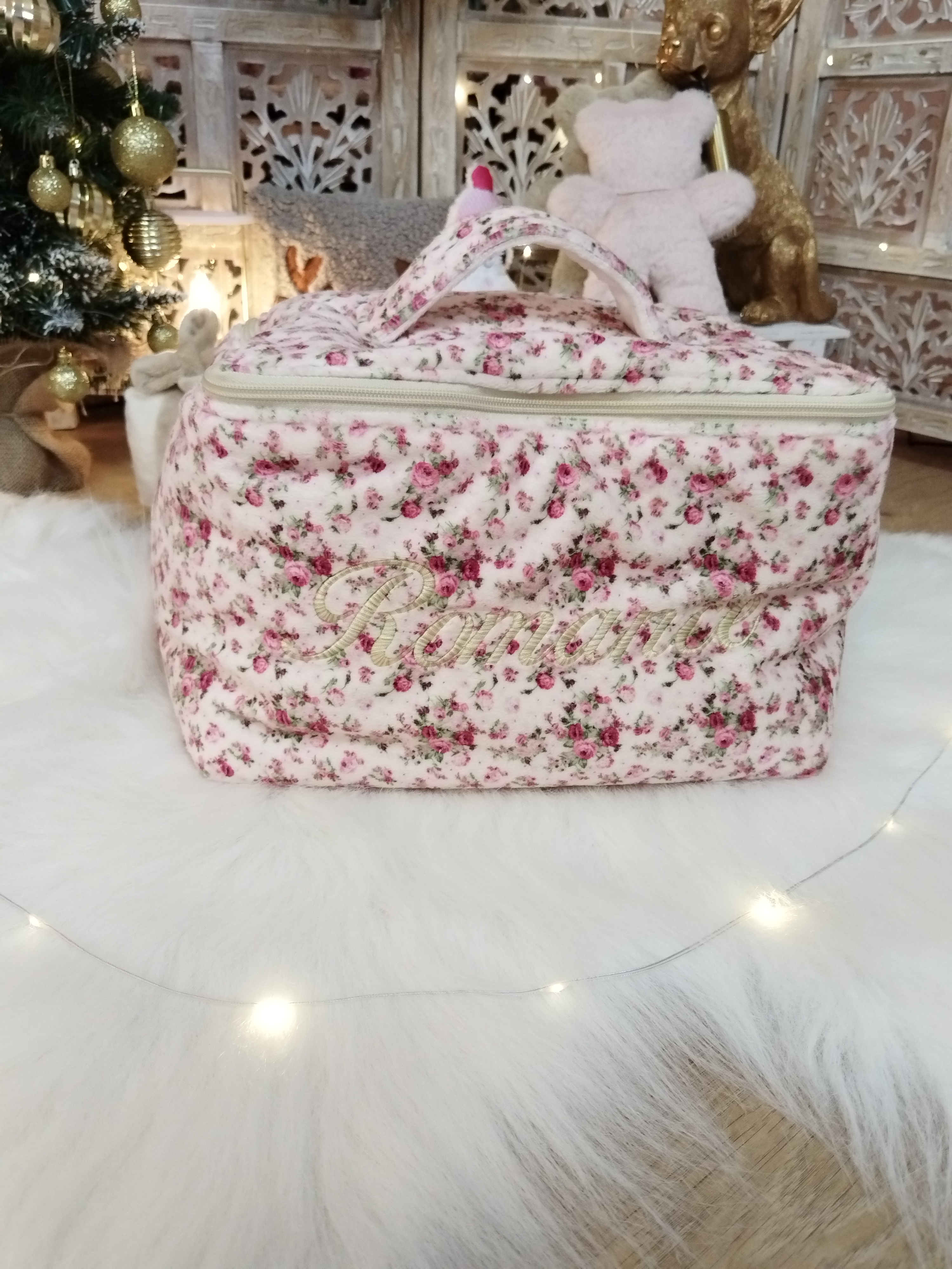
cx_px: 476
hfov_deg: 53.1
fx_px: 953
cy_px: 634
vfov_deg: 67.3
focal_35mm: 26
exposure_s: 1/33.3
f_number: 1.9
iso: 800
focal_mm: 4.95
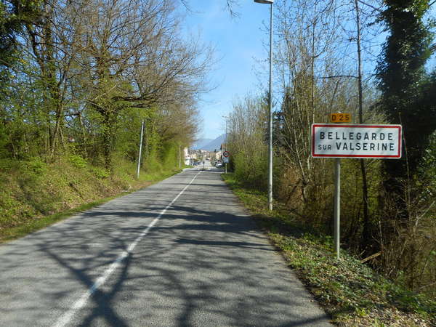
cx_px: 218
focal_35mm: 25
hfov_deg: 69.4
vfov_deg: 54.9
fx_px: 315
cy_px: 164
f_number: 3.7
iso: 80
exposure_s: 1/500
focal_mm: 4.5
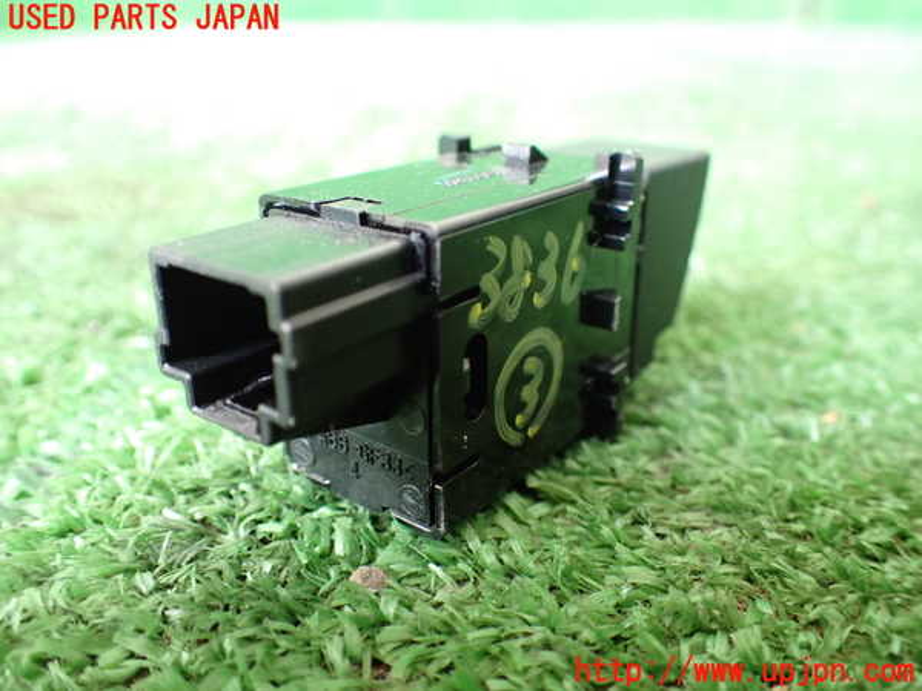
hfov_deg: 60.0
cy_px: 346
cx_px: 461
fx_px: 799
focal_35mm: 30
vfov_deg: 46.8
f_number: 2.3
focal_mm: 5.4
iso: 800
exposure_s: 1/80
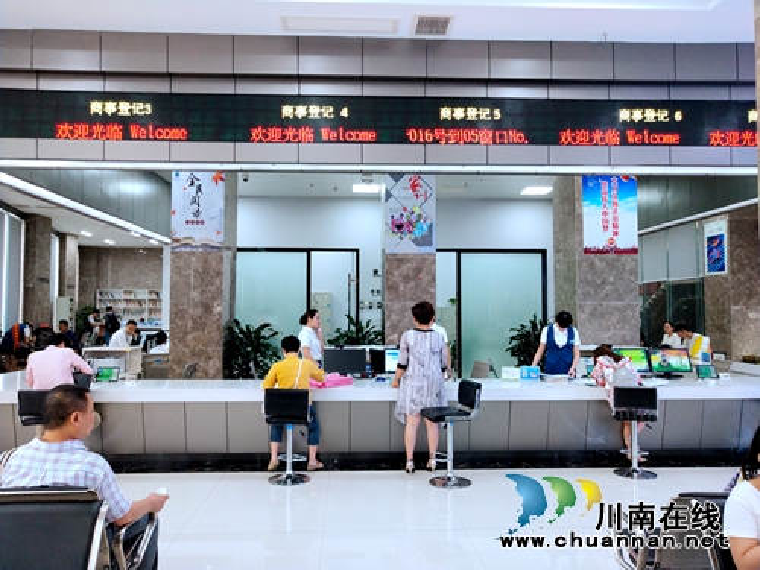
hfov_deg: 60.0
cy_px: 285
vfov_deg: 46.8
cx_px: 380
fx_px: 659
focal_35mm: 30
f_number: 1.8
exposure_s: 1/50
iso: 101
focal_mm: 3.95
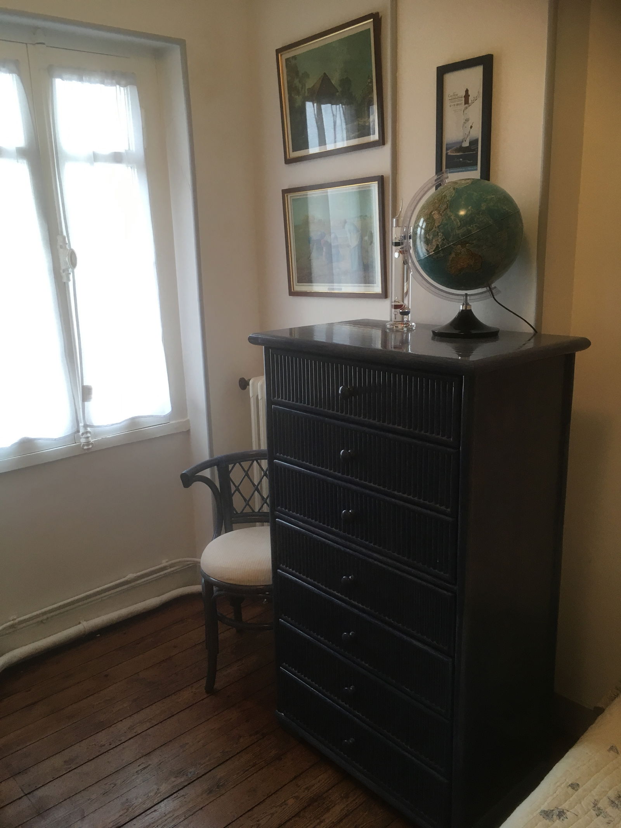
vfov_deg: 61.7
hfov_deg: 48.2
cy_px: 414
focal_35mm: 29
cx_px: 310
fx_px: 694
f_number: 2.2
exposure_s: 1/33
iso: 50
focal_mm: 4.15
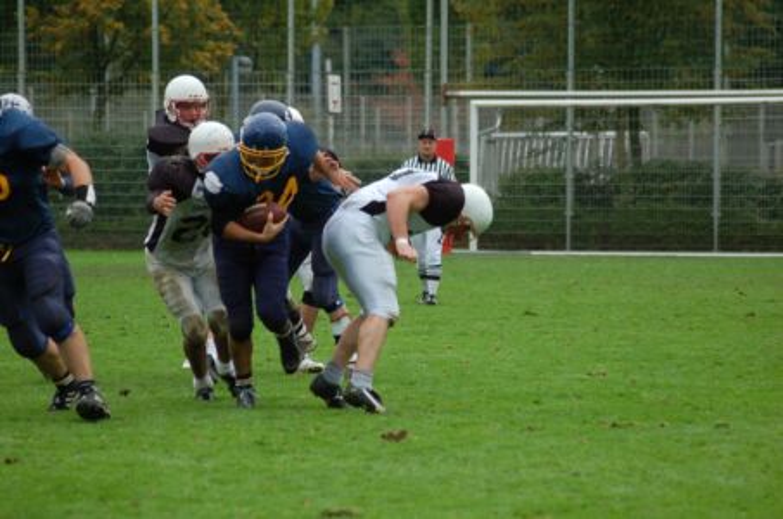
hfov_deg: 10.2
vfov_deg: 6.8
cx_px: 392
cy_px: 260
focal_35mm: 202
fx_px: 4395
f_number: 4.5
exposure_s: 1/500
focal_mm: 135
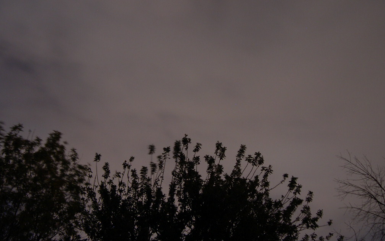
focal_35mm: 41
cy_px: 106
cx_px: 189
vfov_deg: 31.2
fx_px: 430
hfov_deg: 48.2
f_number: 2.8
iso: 100
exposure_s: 8
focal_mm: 8
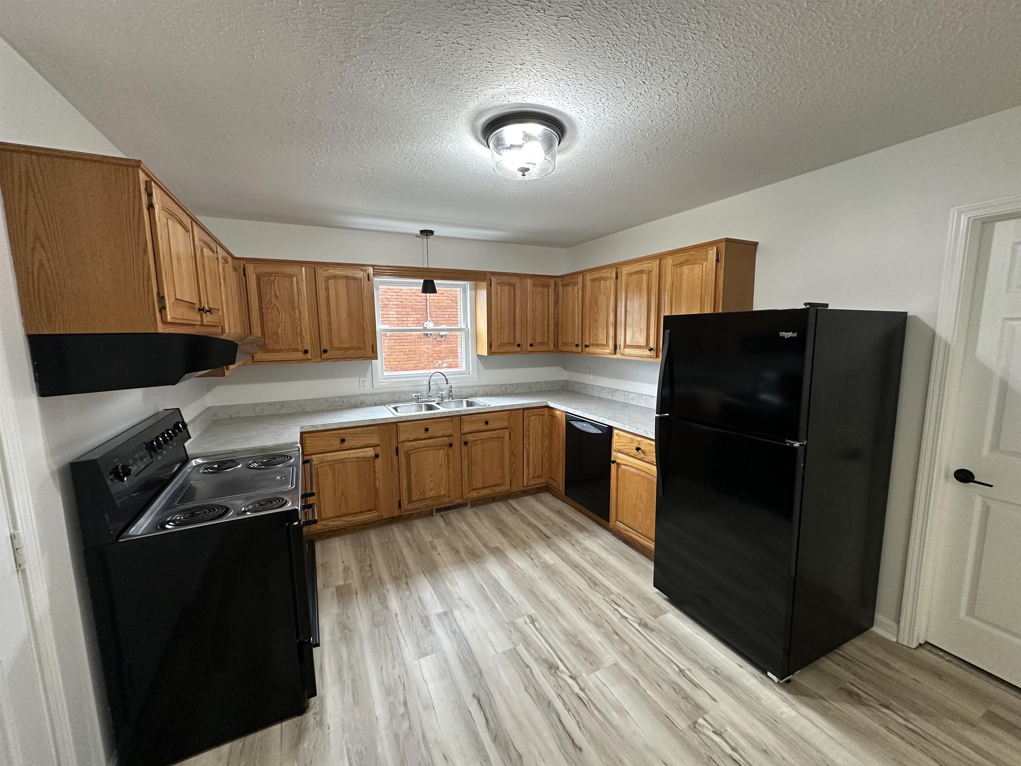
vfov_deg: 85.7
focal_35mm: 14
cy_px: 383
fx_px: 413
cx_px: 510
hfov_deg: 102.1
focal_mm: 2.22
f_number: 2.2
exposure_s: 1/60
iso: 250
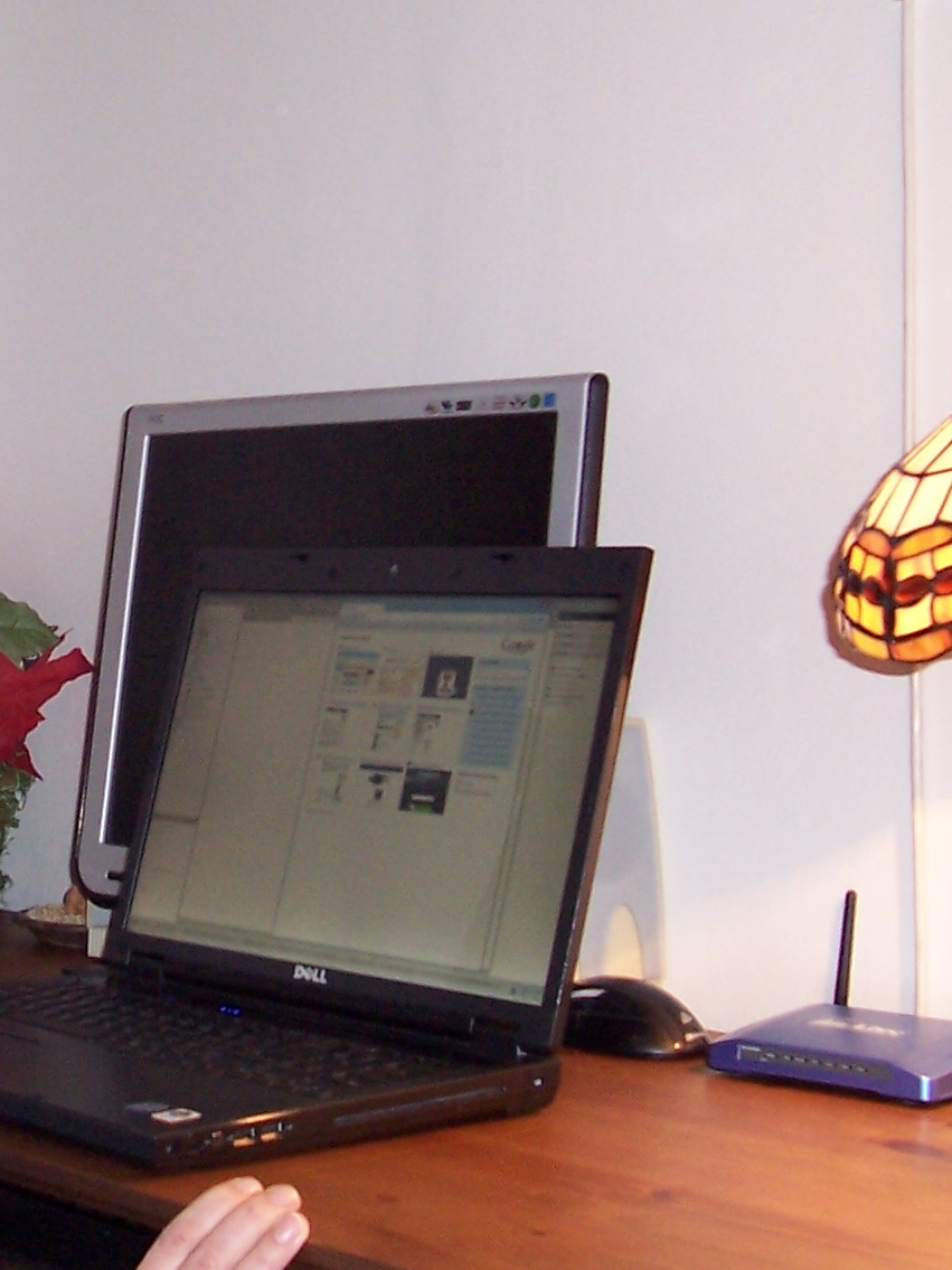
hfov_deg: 20.7
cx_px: 22
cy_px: 524
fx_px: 2531
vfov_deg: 28.1
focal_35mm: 69
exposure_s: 1/60
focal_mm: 5.6
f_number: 2.7
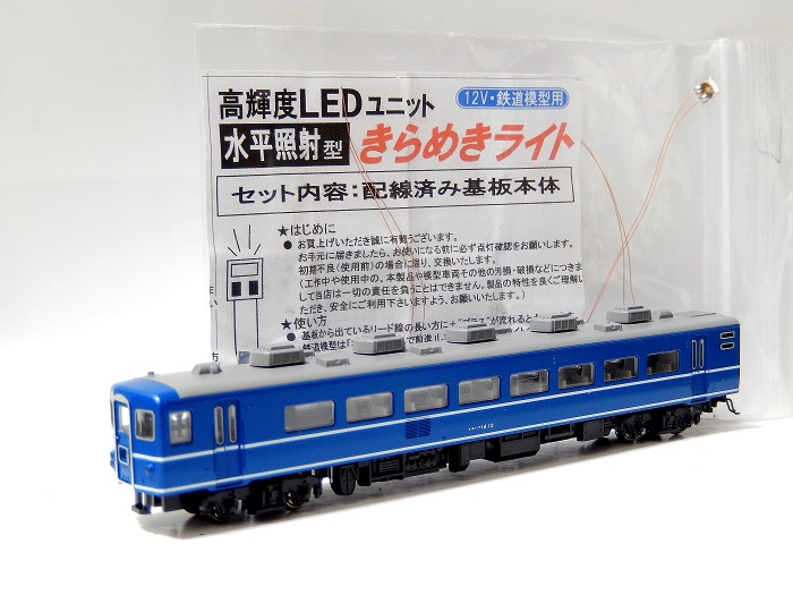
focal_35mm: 58
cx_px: 396
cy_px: 298
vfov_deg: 25.2
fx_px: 1329
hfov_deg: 33.2
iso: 200
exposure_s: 1/1.3
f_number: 4.6
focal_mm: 10.4
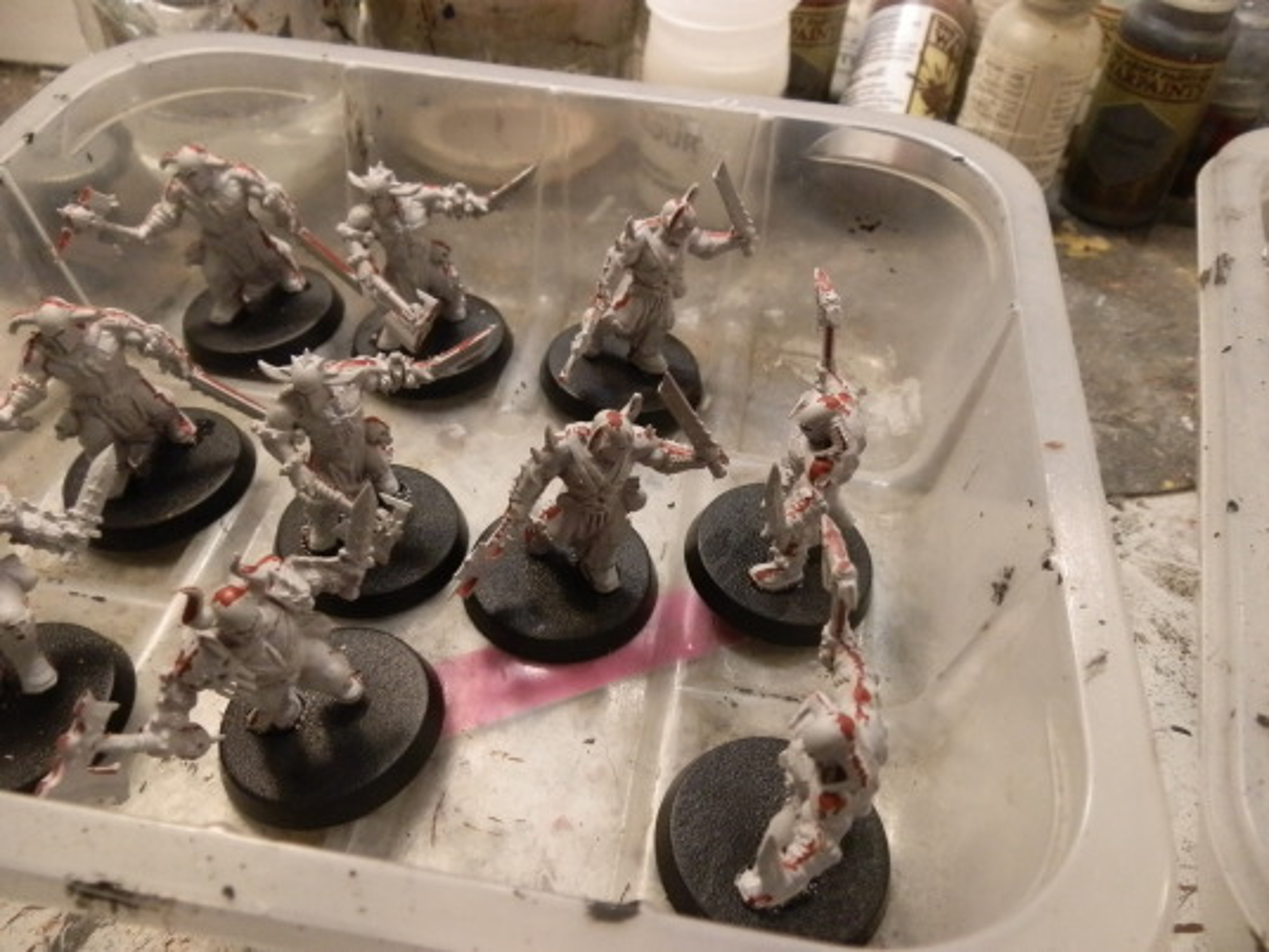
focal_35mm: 28
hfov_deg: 63.4
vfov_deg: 49.7
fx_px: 1026
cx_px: 634
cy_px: 476
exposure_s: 1/200
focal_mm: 5
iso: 400
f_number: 3.1
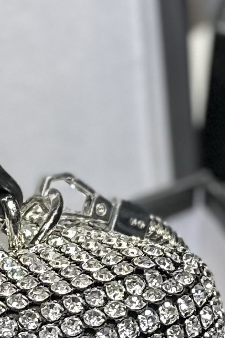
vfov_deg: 12.4
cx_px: 57
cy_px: 242
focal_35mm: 165
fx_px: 1546
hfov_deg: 8.3
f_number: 1.78
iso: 200
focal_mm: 6.86
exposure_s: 1/100
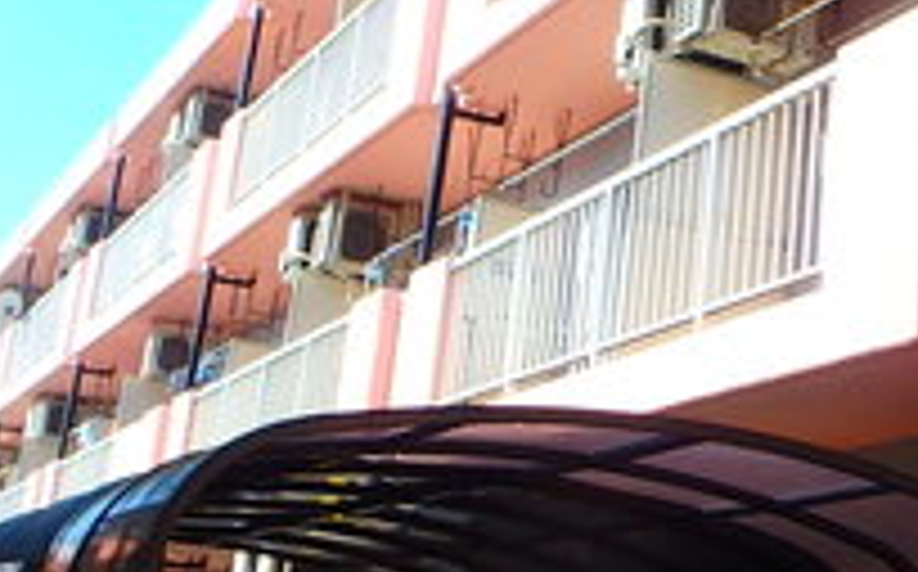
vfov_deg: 18.5
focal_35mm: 70
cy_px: 176
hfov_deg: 27.1
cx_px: 990
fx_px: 1749
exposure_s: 1/640
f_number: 3.5
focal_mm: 3.7
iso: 125
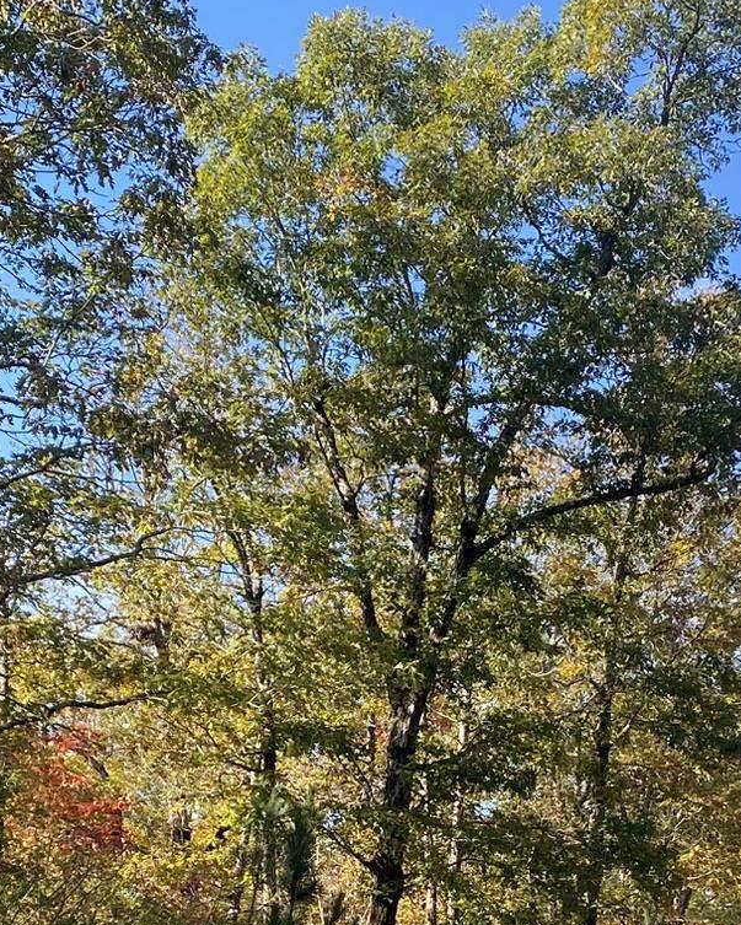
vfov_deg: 26.4
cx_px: 484
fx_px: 1890
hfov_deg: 22.1
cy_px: 862
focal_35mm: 69
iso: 32
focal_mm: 4.25
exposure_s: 1/767
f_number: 1.8
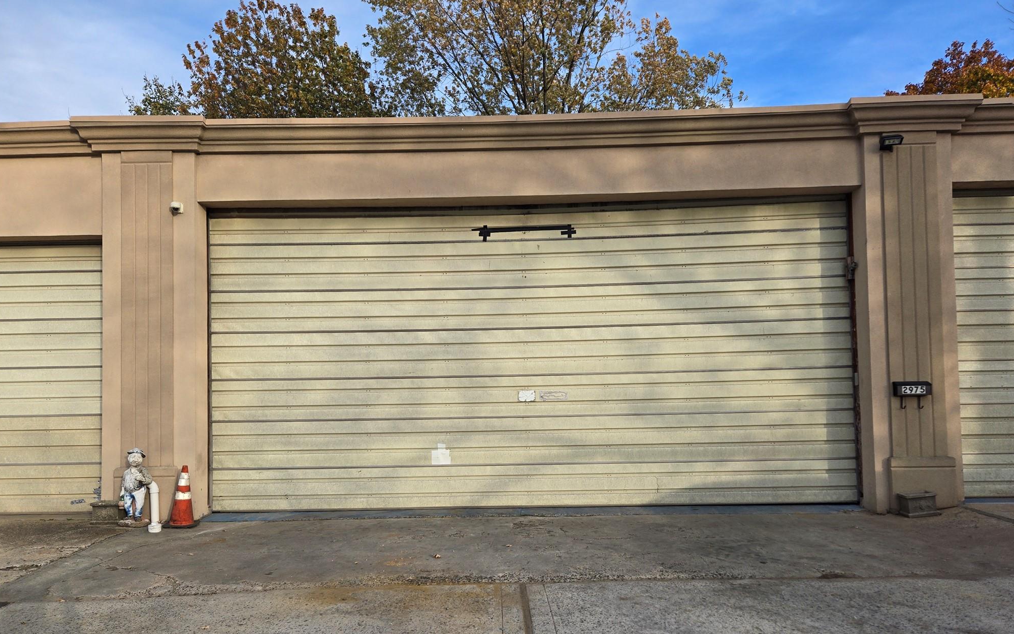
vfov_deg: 49.0
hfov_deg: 72.5
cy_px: 374
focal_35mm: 25
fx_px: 691
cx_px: 514
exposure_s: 1/746
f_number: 1.8
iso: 25
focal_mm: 5.4
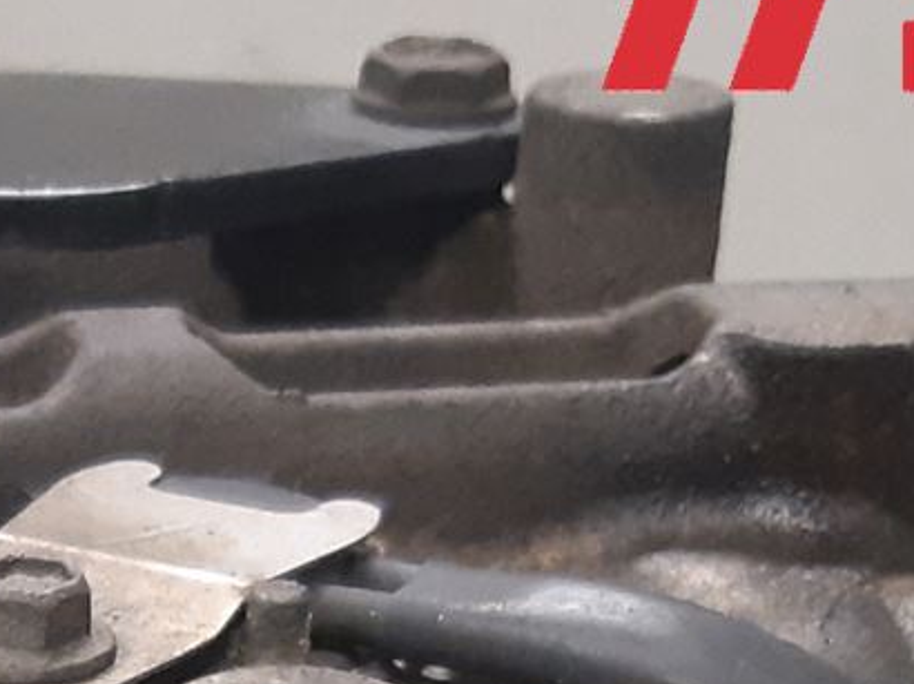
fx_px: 3431
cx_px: -312
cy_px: 1426
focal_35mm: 130
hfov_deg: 14.5
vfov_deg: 10.4
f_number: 1.7
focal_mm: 3.93
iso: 250
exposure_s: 1/50
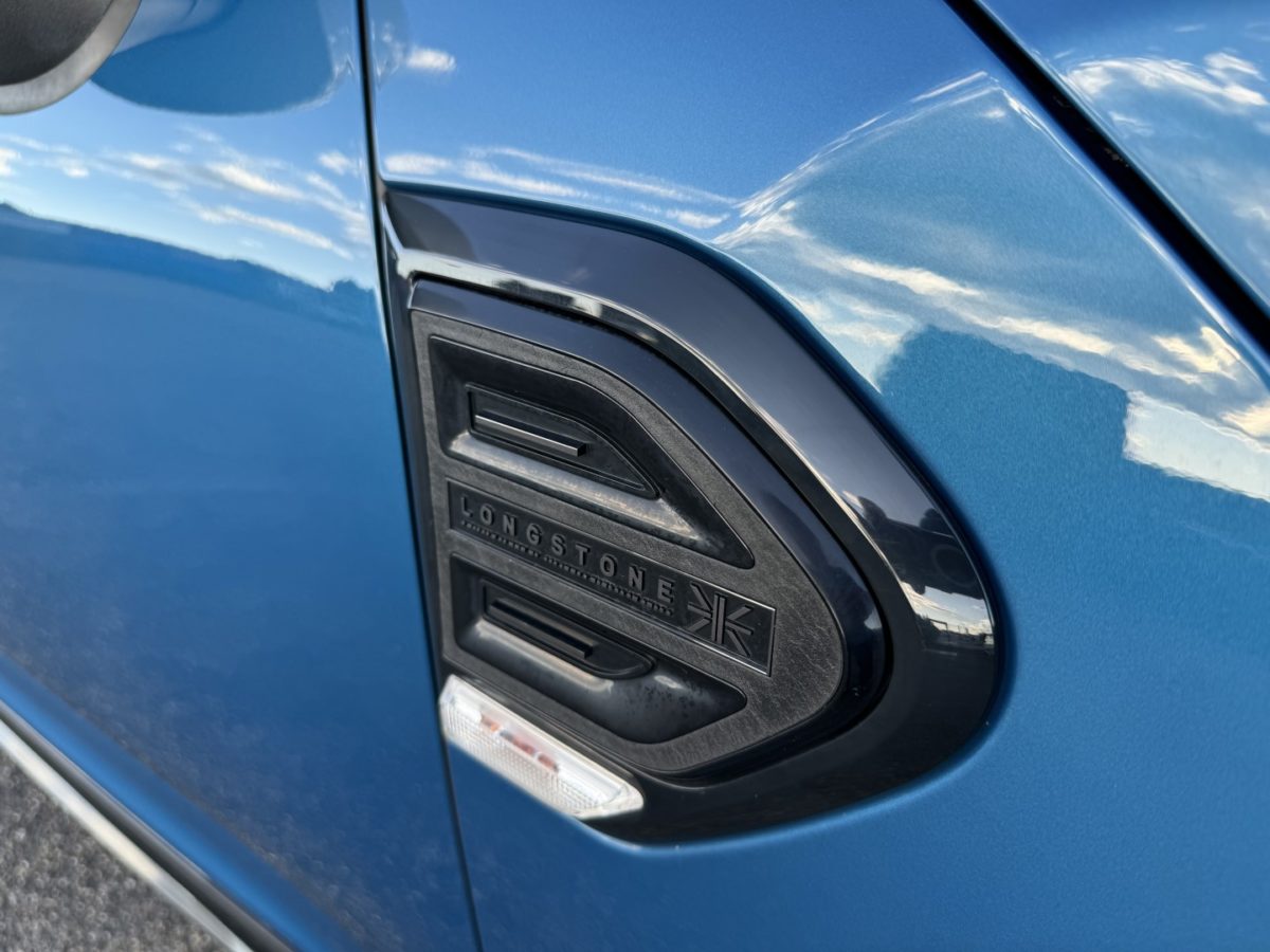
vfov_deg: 56.8
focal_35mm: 24
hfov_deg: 71.6
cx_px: 635
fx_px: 881
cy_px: 476
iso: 80
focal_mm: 6.76
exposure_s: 1/347
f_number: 1.78
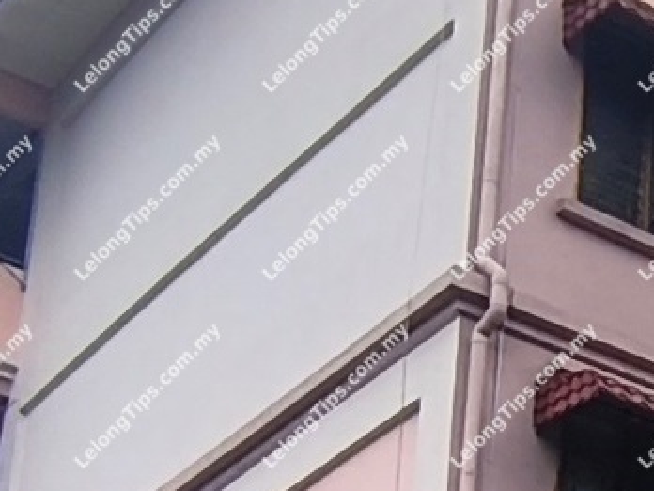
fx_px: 1984
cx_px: 1027
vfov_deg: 13.4
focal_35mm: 105
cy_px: 704
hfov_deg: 16.7
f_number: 2.2
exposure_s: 1/1961
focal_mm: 1.65
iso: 50
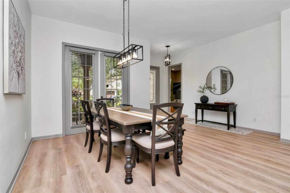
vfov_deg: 69.6
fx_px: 139
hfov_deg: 92.5
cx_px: 145
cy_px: 96
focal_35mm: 17
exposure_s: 1/200
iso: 1000
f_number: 8
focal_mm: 11.5
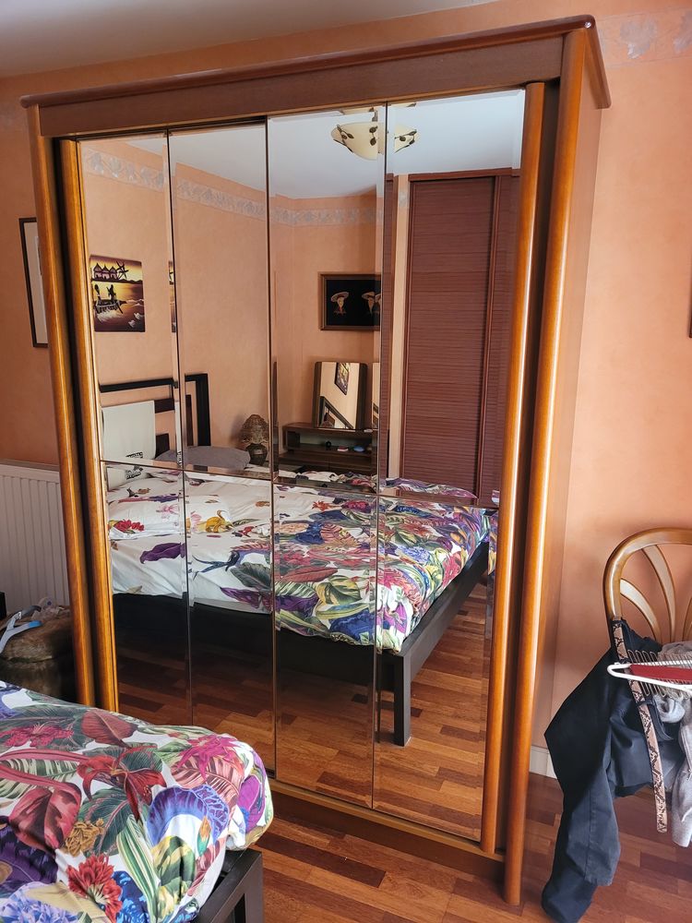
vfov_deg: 67.3
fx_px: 693
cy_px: 462
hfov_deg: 53.1
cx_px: 346
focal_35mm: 26
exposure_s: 1/50
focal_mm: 5.4
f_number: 1.8
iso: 320
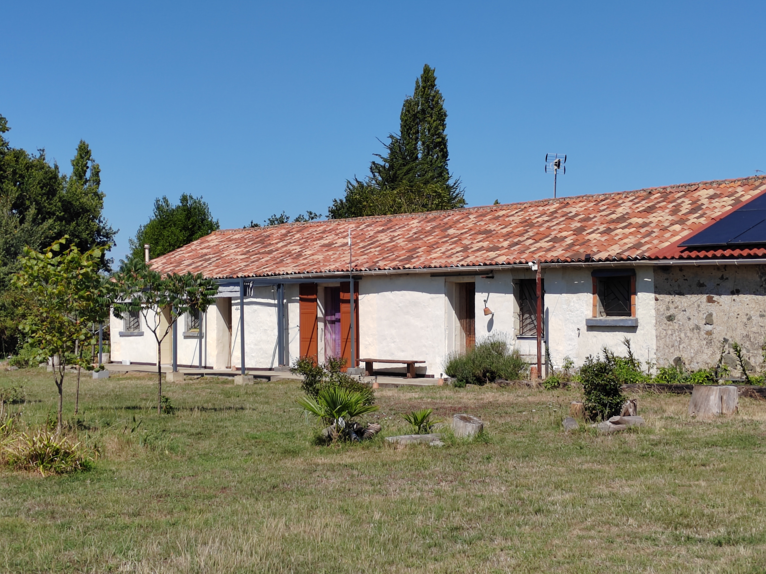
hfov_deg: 31.2
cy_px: 287
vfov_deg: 23.7
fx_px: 1372
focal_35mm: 62
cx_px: 383
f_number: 1.9
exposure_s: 1/1600
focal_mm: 5.52
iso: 100
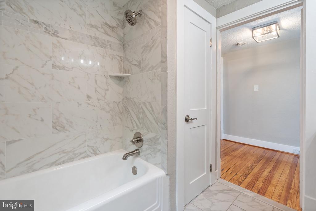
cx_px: 158
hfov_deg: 96.7
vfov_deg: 73.8
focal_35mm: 16
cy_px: 106
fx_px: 140
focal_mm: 16
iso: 500
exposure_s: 1/20
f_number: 8
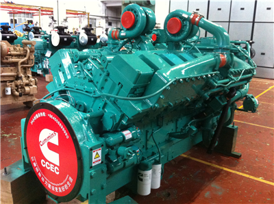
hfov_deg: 52.7
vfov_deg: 40.5
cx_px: 137
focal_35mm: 35
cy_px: 102
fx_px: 276
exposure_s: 1/15
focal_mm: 3.85
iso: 400
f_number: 2.8
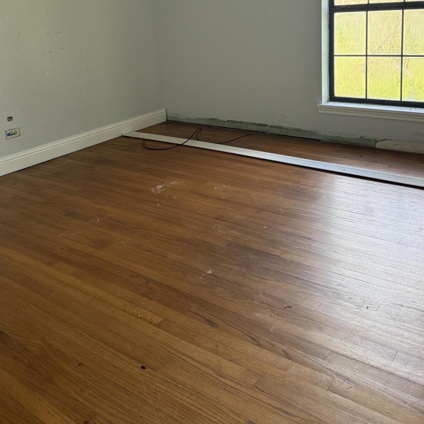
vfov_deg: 44.6
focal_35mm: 36
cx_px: 211
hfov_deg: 46.0
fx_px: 499
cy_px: 109
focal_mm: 6.76
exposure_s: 1/236
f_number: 1.78
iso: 160
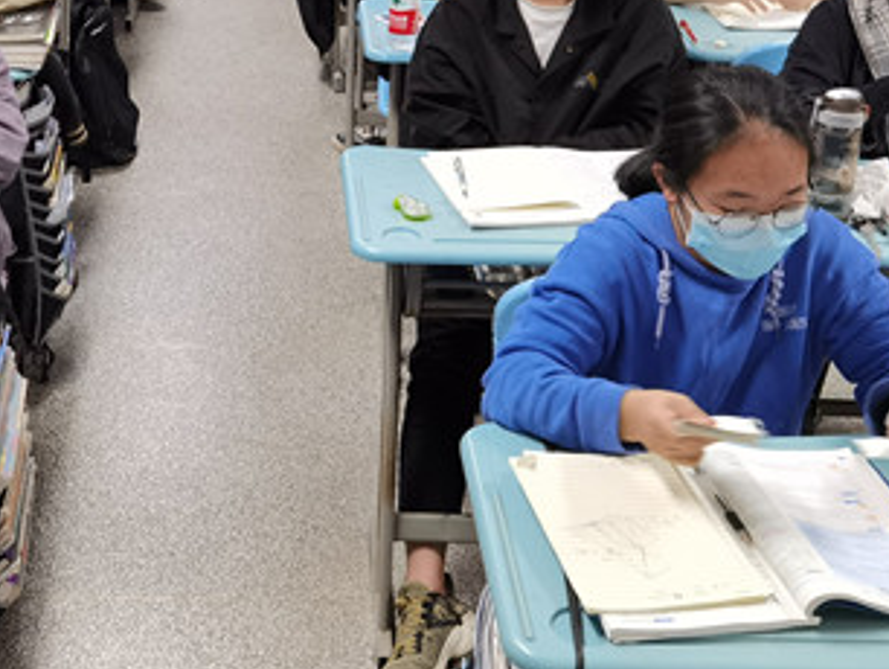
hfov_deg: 31.3
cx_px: 171
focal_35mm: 60
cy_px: 143
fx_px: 1542
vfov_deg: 24.1
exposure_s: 1/100
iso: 200
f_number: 1.9
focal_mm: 6.71
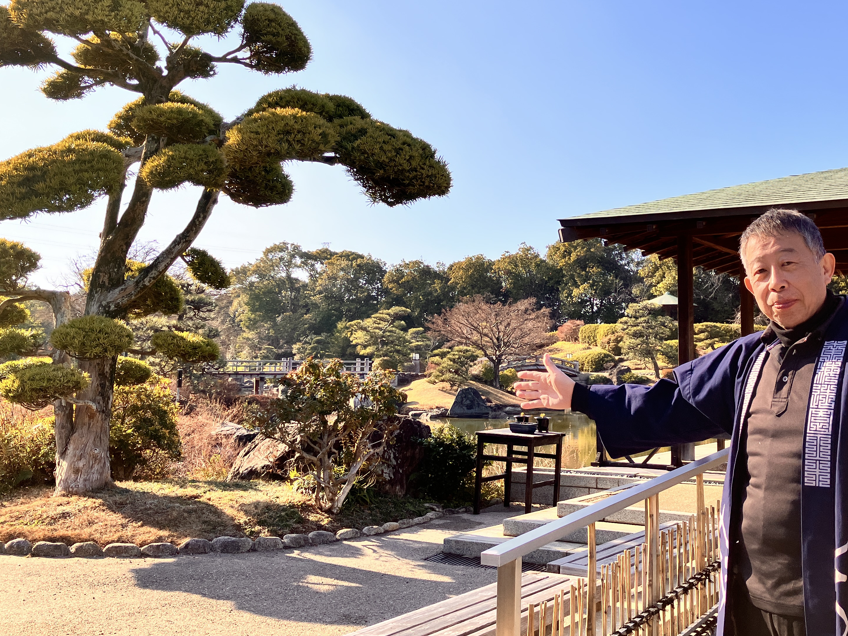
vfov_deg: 36.8
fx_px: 955
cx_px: 555
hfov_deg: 47.2
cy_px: 274
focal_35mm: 39
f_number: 1.8
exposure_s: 1/1869
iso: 32
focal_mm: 3.99
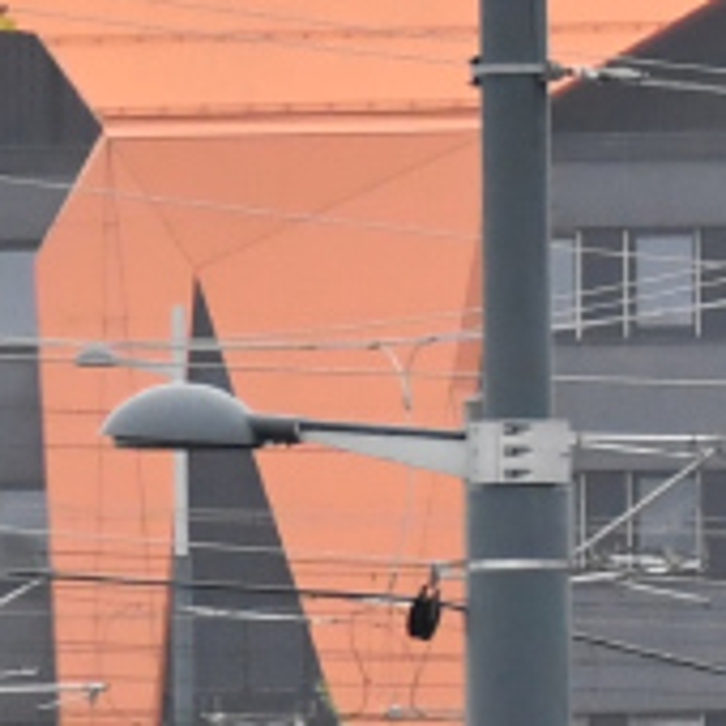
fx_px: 15257
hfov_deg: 2.7
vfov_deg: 2.7
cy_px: 1164
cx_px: 2460
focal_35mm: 643
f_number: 5.6
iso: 1250
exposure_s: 1/667
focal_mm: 66
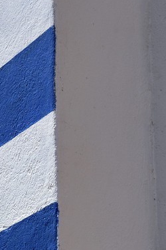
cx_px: -146
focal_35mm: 115
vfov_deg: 14.6
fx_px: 797
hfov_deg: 11.0
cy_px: 503
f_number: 13
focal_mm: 27
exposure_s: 1/250
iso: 200
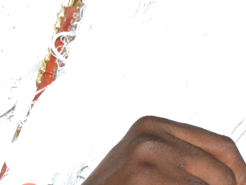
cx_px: 420
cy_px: 79
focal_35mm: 309
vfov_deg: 4.8
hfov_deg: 6.3
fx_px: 2196
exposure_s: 1/80
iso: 800
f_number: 9
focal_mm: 24
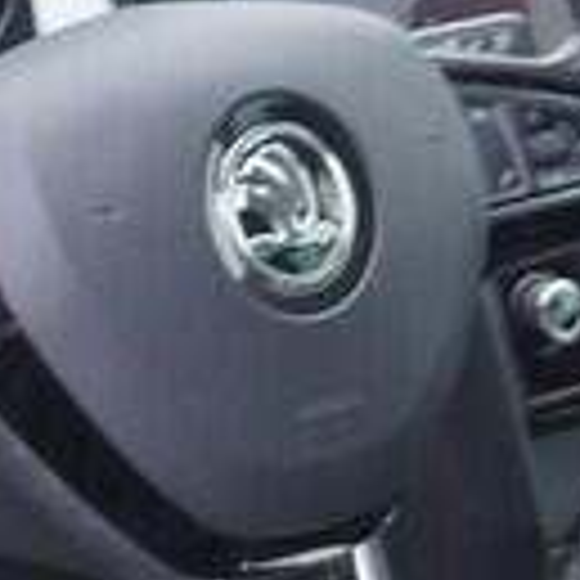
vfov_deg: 7.1
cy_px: 825
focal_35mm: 243
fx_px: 4606
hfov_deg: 7.0
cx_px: -400
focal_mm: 24
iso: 250
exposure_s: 1/40
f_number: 2.8
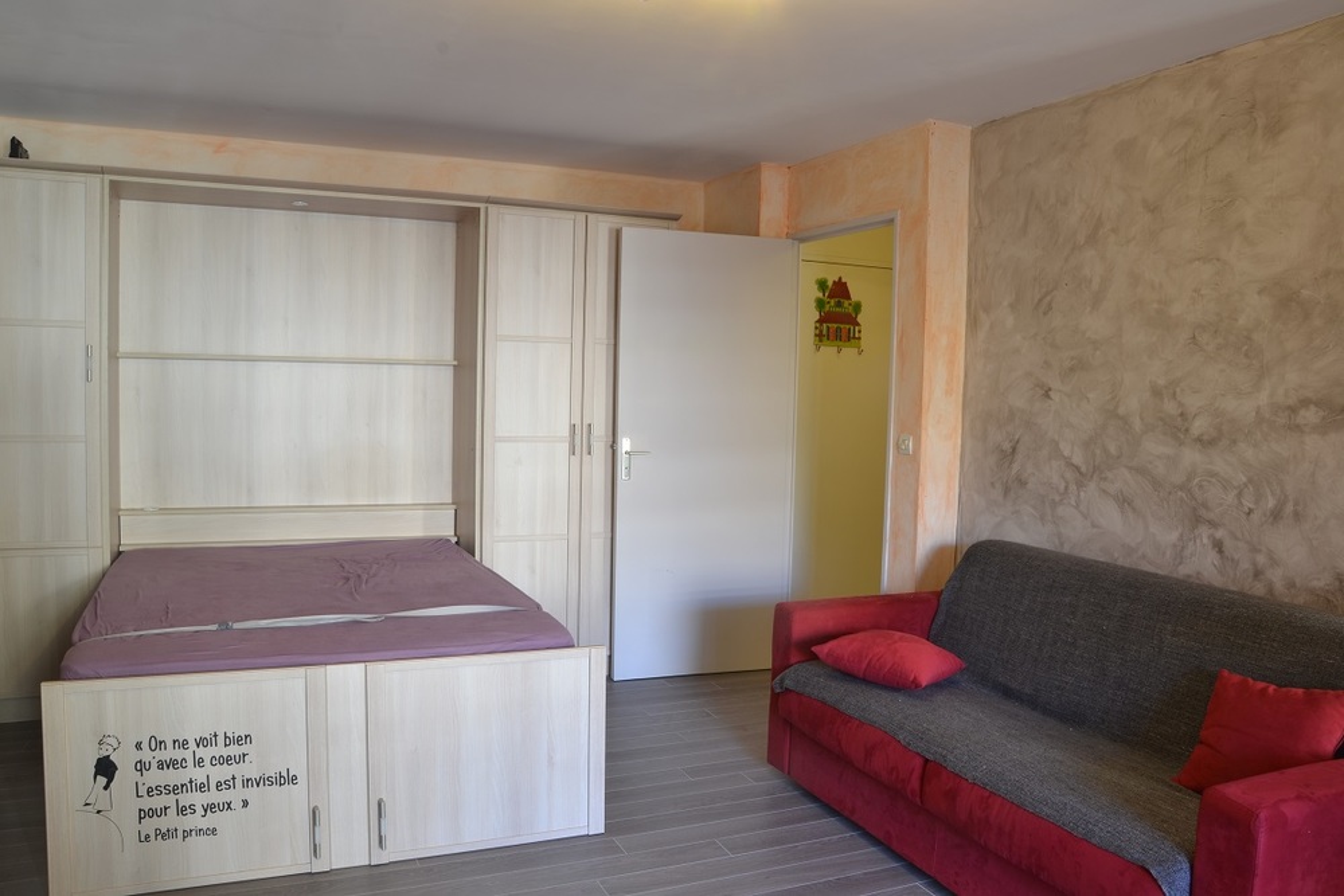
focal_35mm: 27
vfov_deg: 47.9
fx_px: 1008
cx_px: 672
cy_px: 448
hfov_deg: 67.4
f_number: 14
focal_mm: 18
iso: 100
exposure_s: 2
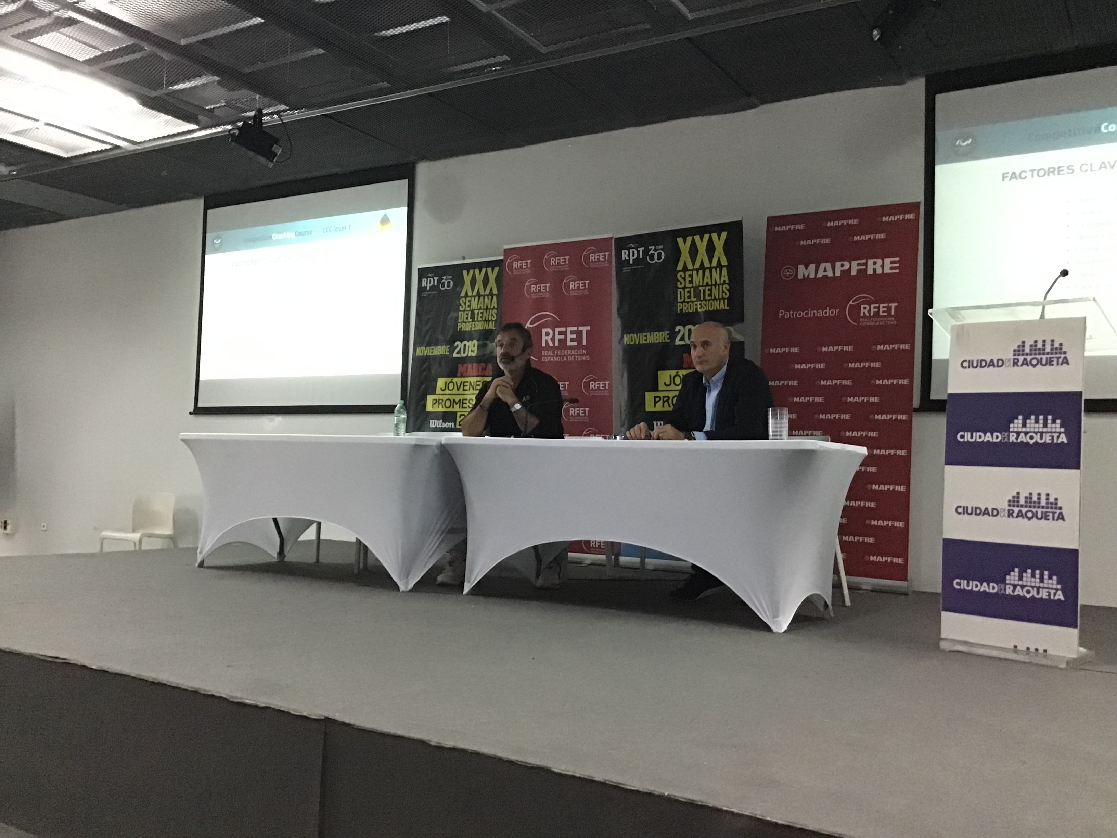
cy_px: 419
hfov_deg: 58.4
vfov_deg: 45.4
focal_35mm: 31
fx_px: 1000
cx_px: 558
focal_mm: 3.3
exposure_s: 1/15
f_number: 2.4
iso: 320
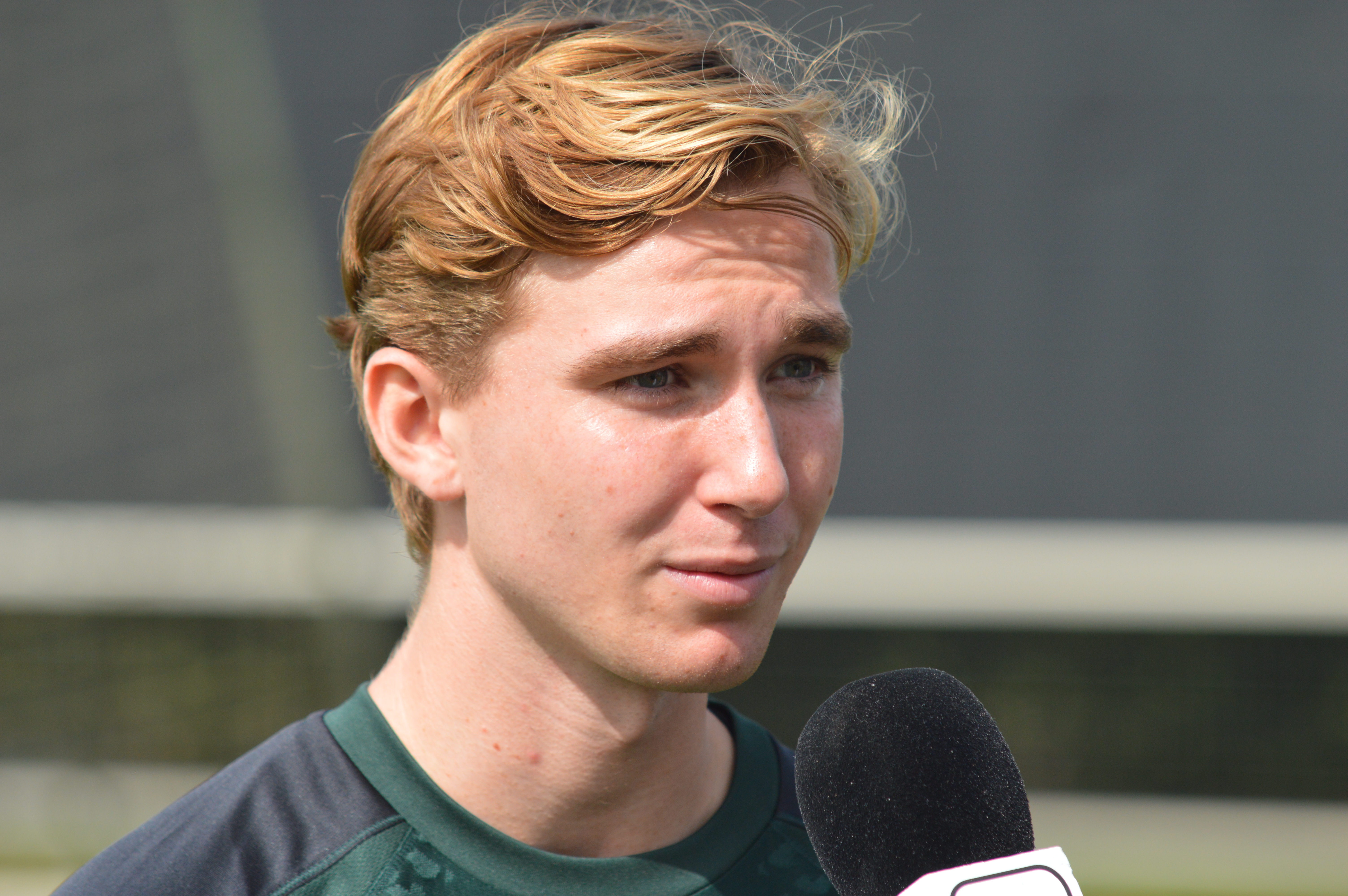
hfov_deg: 6.9
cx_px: 674
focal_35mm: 300
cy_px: 448
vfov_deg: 4.6
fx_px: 11223
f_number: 6.3
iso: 400
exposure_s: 1/1600
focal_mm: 200
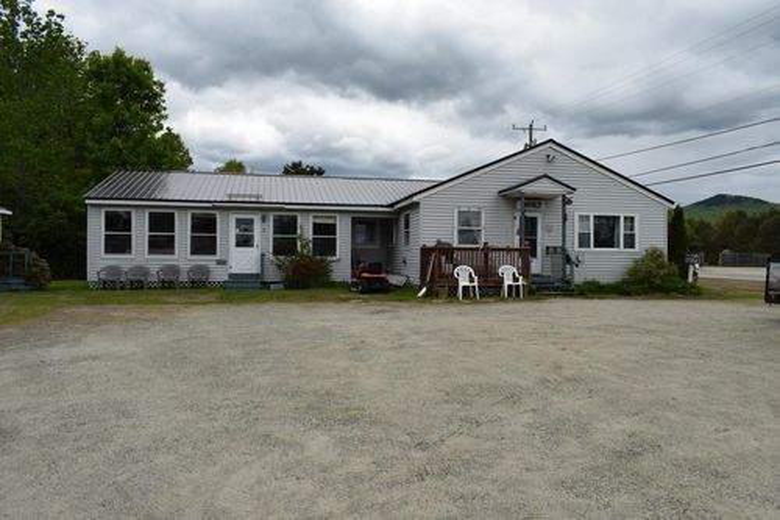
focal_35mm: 27
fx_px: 585
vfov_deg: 47.9
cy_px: 260
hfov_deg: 67.4
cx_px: 390
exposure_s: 1/200
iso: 100
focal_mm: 18
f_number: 10
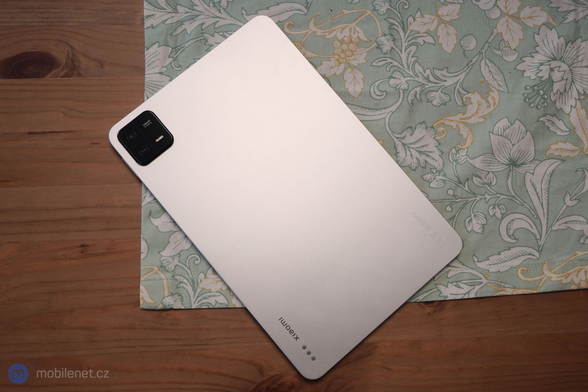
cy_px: 196
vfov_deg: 38.9
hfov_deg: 55.8
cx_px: 294
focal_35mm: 34
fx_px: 555
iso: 640
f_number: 6.3
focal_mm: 34
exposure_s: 1/160
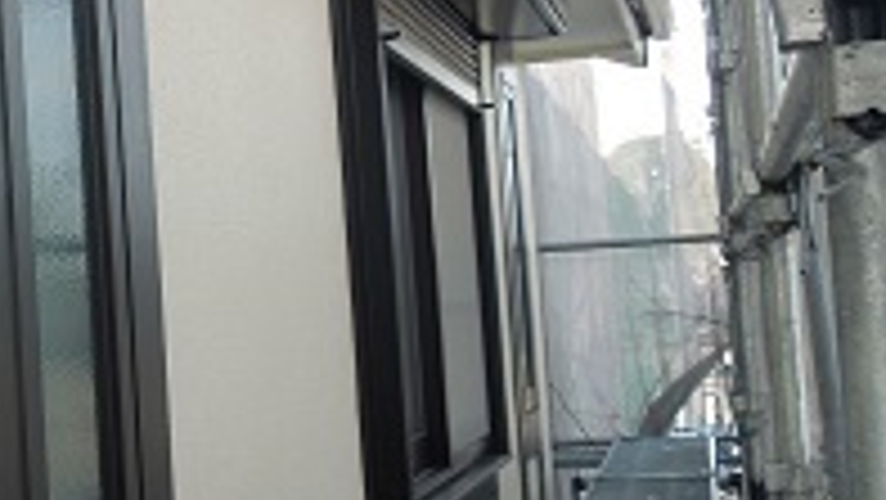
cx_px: -67
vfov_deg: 17.5
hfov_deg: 28.1
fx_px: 1622
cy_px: 214
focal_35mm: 69
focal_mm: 4.5
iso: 100
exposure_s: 1/200
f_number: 3.3
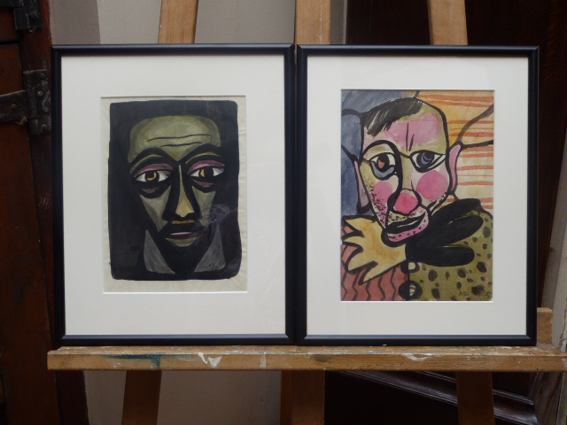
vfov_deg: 30.9
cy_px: 212
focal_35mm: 47
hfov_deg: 40.4
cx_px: 284
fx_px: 770
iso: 100
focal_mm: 8.4
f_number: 4
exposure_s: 1/80
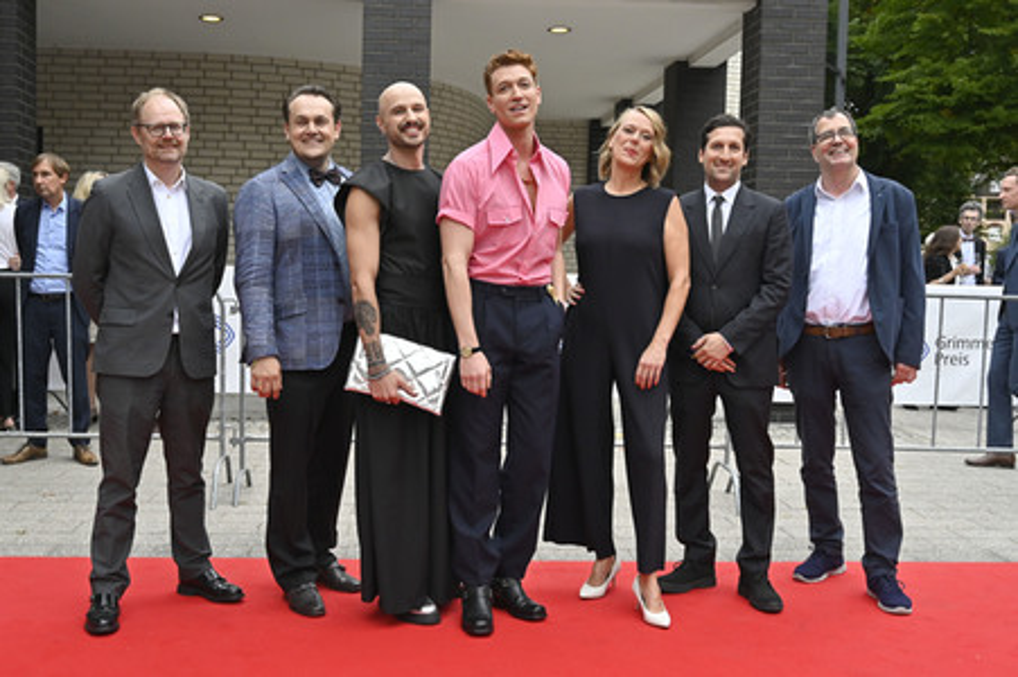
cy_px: 338
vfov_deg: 36.8
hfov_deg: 53.2
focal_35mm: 36
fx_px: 1017
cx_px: 509
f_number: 5.6
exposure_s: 1/500
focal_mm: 36
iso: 2000
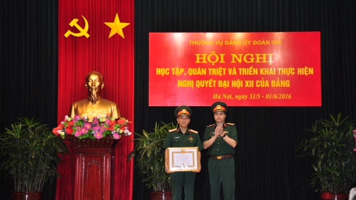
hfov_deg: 37.5
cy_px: 117
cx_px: 179
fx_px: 524
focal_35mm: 56
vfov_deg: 21.6
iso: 500
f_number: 5.6
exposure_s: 1/60
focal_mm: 35
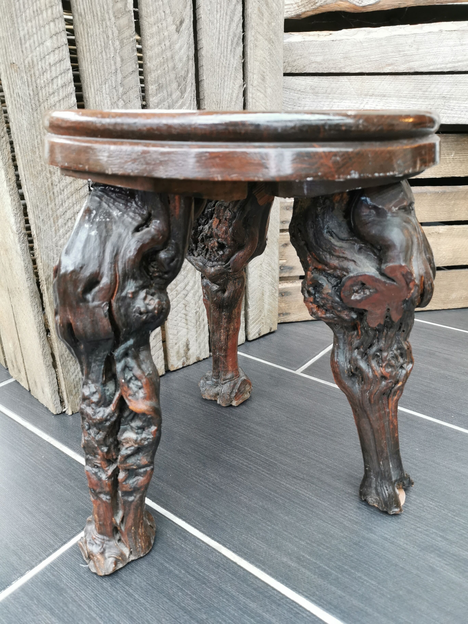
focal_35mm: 27
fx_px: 487
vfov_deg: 65.3
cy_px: 312
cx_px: 234
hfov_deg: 51.4
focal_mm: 5.58
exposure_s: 1/50
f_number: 1.8
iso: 200
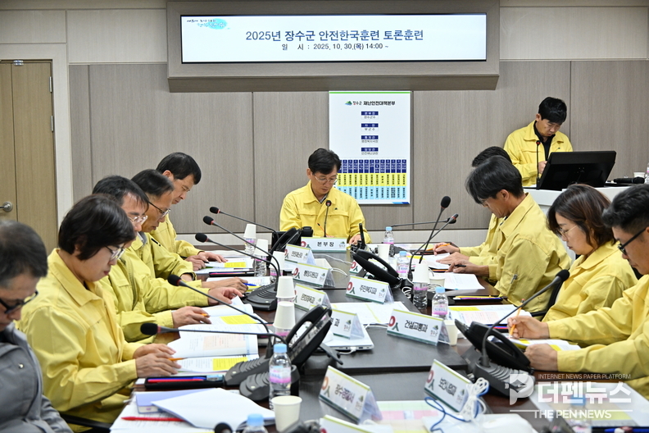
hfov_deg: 36.2
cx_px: 324
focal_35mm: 55
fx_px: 991
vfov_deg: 24.6
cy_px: 216
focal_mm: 55
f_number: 6.3
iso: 2200
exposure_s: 1/160
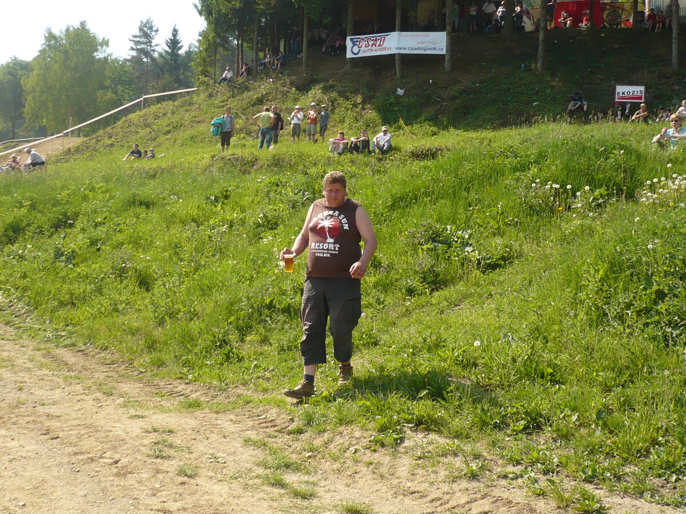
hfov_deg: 34.9
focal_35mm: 55
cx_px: 343
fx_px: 1090
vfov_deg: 26.6
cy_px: 257
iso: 100
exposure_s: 1/800
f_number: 3
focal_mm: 6.6
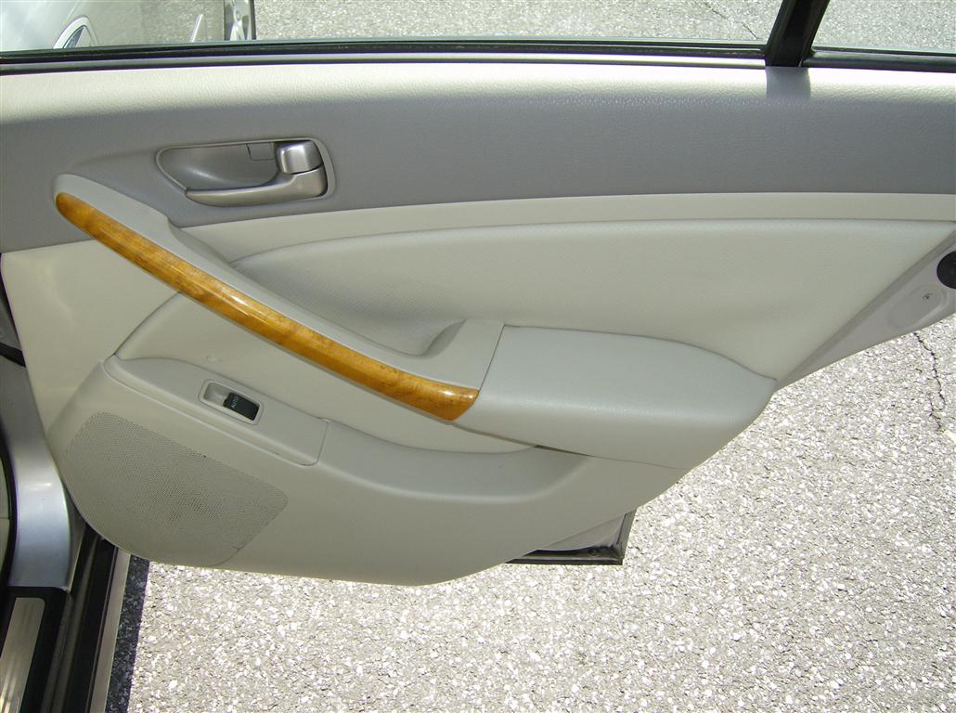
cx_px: 478
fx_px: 992
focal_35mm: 36
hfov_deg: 51.4
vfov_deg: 39.5
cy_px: 356
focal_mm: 6
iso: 100
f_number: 4.7
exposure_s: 1/228
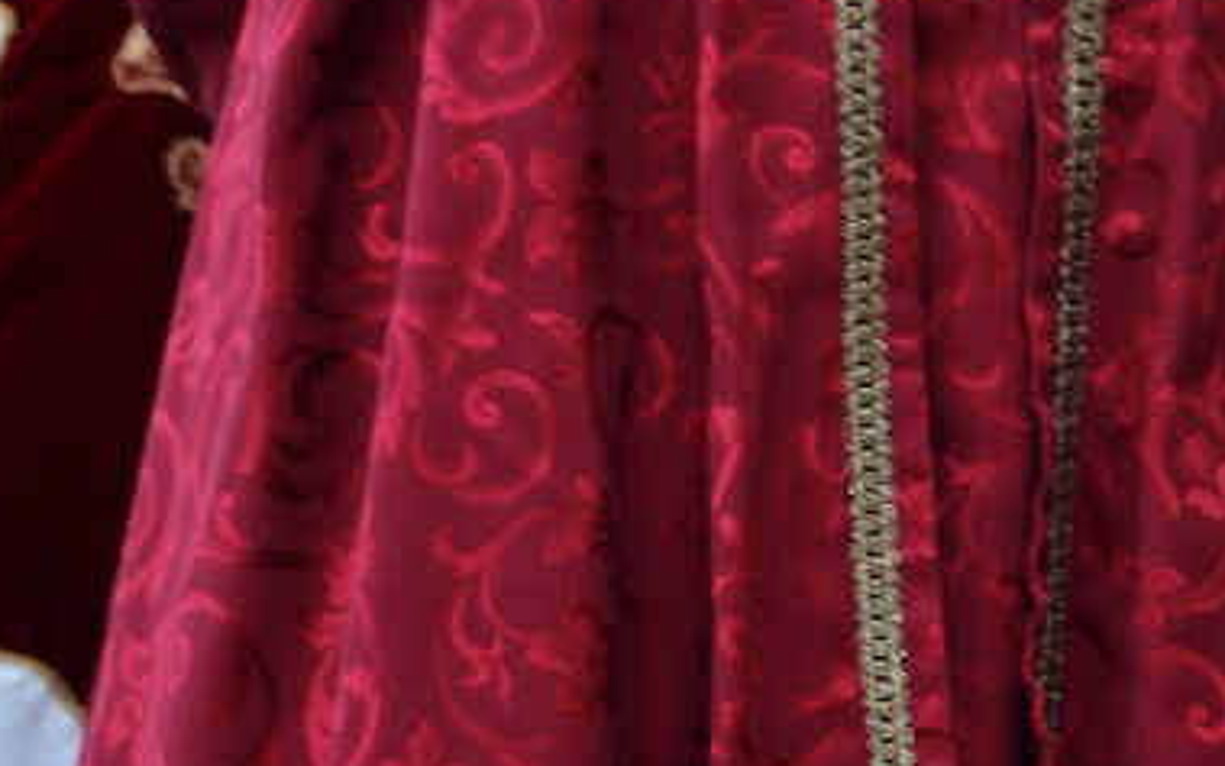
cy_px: -1700
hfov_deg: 1.6
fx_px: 43140
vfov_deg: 1.0
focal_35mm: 1292
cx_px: 3504
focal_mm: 200
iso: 100
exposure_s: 1/200
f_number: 4
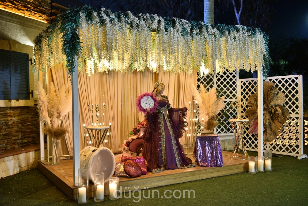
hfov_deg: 50.7
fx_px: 325
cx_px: 154
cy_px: 103
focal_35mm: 38
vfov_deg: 35.1
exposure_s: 1/25
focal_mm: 38
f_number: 2.8
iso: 800
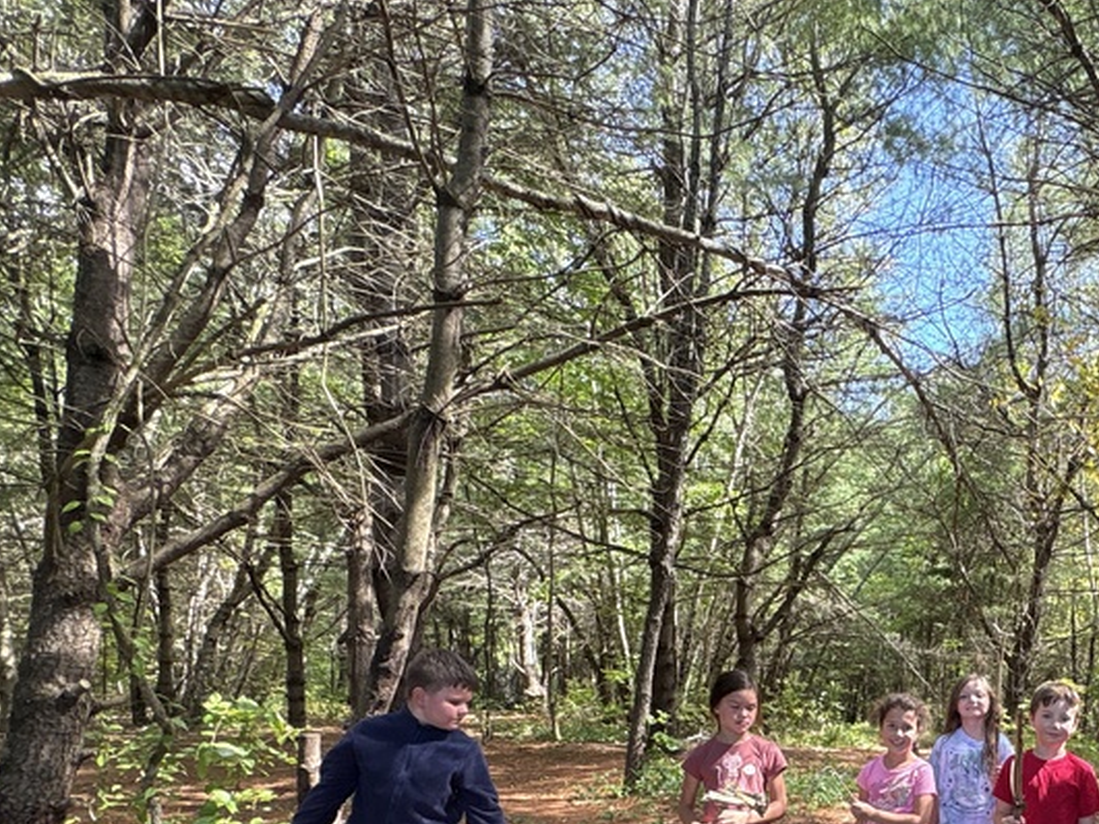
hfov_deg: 58.3
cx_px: 935
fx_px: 857
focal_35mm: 27
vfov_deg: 46.6
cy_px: 731
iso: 100
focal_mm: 2.22
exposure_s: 1/99
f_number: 2.2
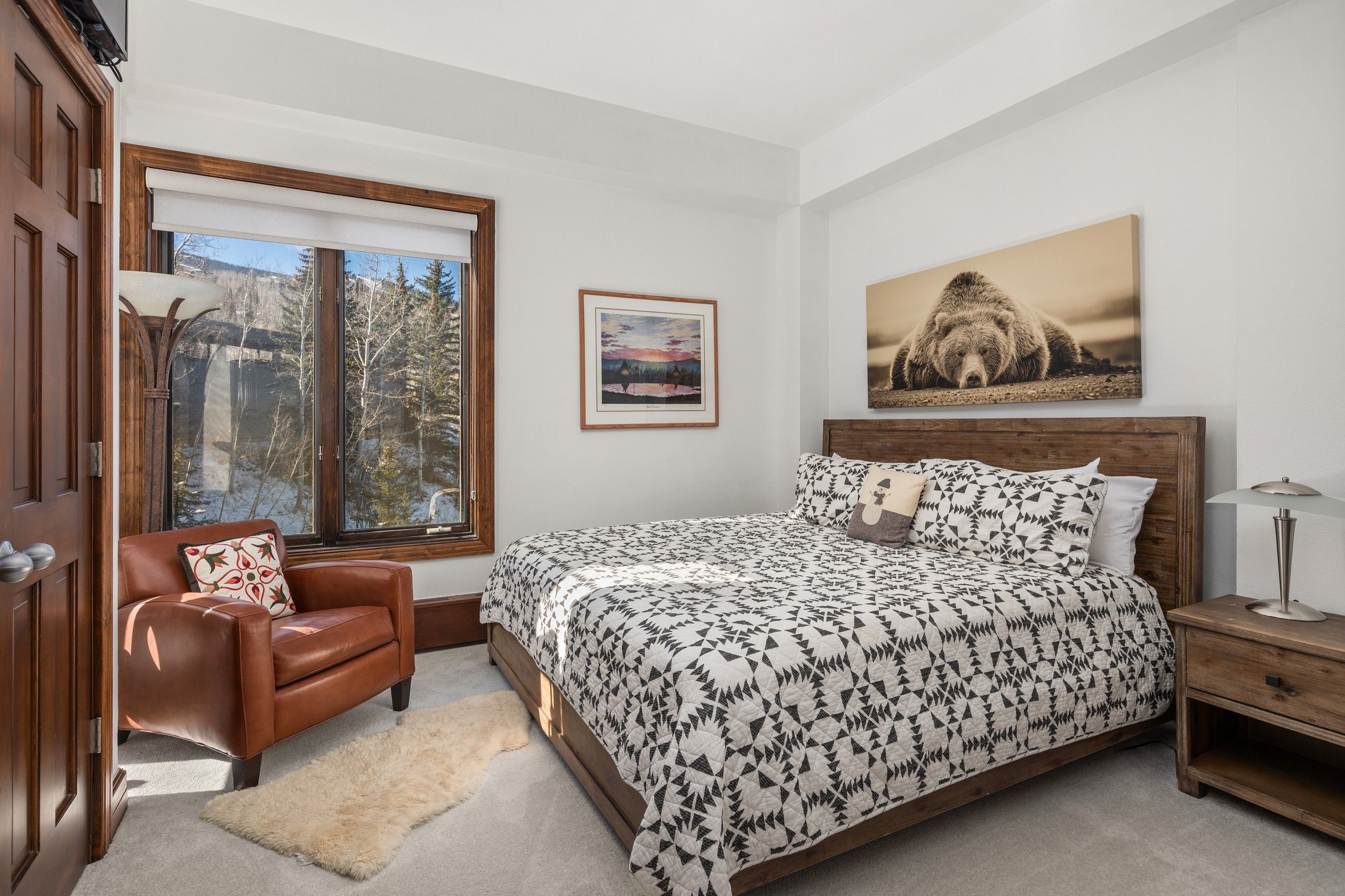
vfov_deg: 70.4
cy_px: 448
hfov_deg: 93.3
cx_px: 672
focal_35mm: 17
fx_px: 635
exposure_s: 1/2.5
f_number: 7.1
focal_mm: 17
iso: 125
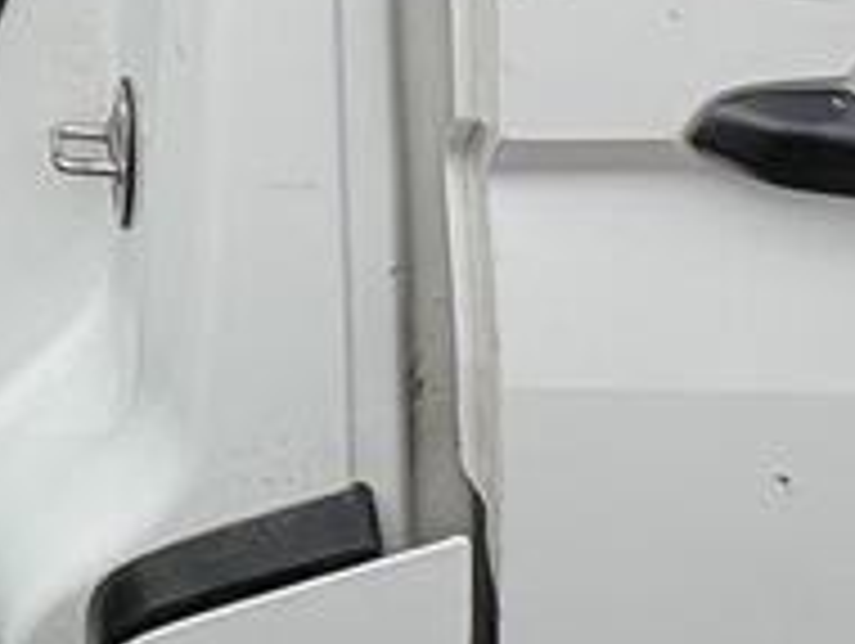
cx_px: -324
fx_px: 1632
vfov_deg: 18.0
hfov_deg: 24.6
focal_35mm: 66
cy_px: -495
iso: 40
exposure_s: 1/508
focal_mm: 2.22
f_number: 2.2
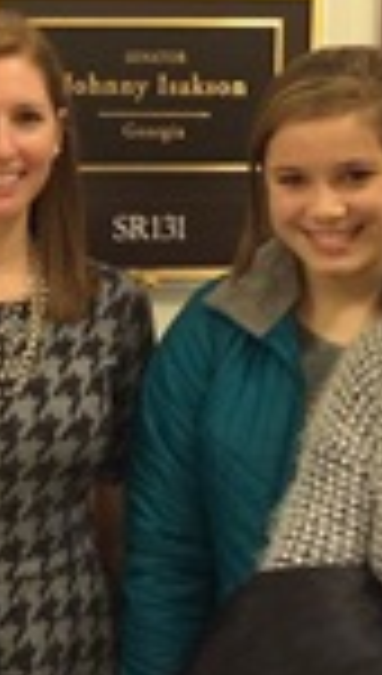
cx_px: -36
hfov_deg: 14.8
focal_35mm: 80
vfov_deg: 26.4
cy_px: 234
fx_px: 1433
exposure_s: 1/17
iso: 320
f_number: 2.2
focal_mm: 4.12
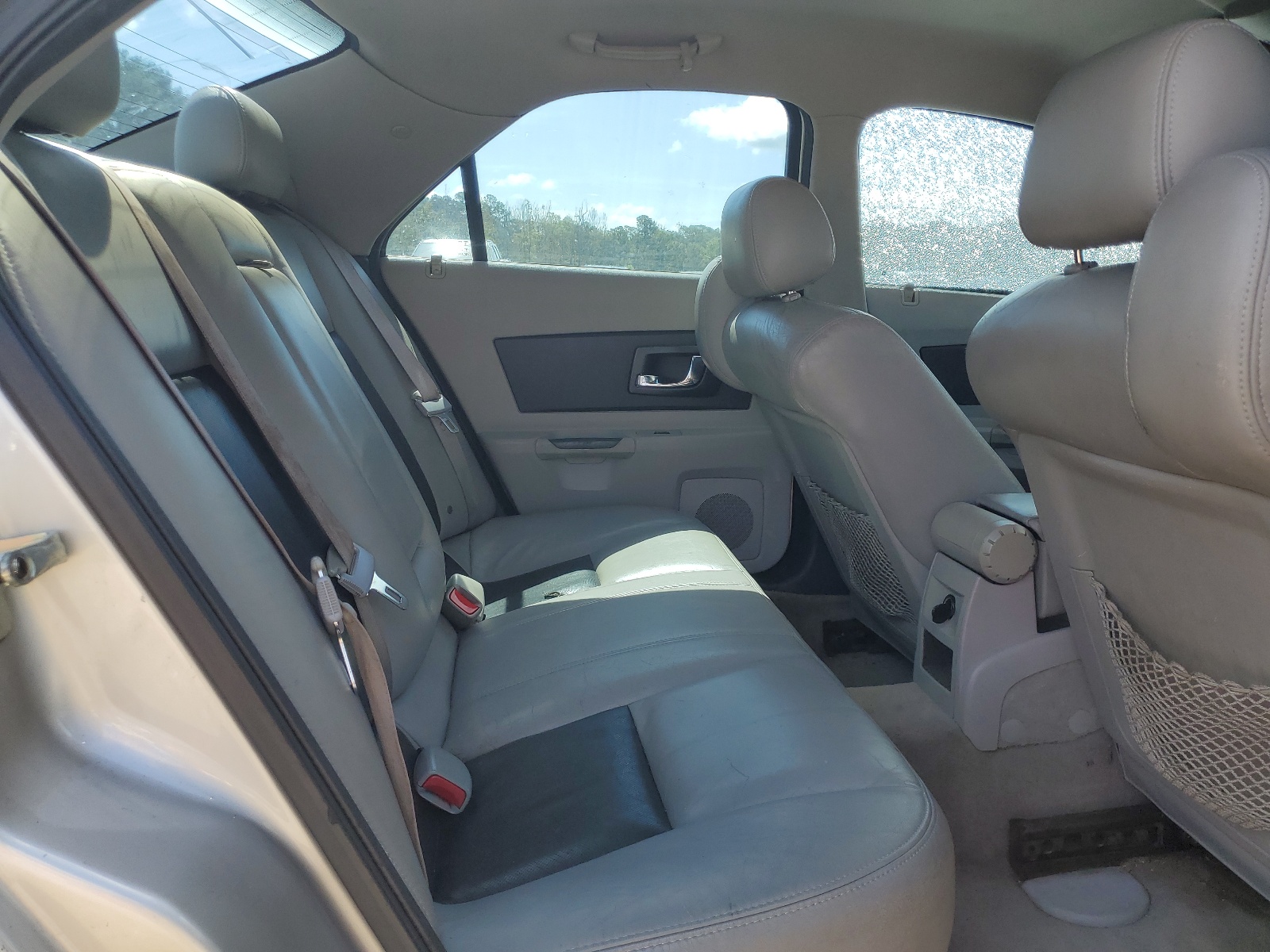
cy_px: 476
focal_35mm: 26
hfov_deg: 67.3
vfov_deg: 53.1
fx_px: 954
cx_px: 635
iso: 50
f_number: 1.5
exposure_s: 1/667
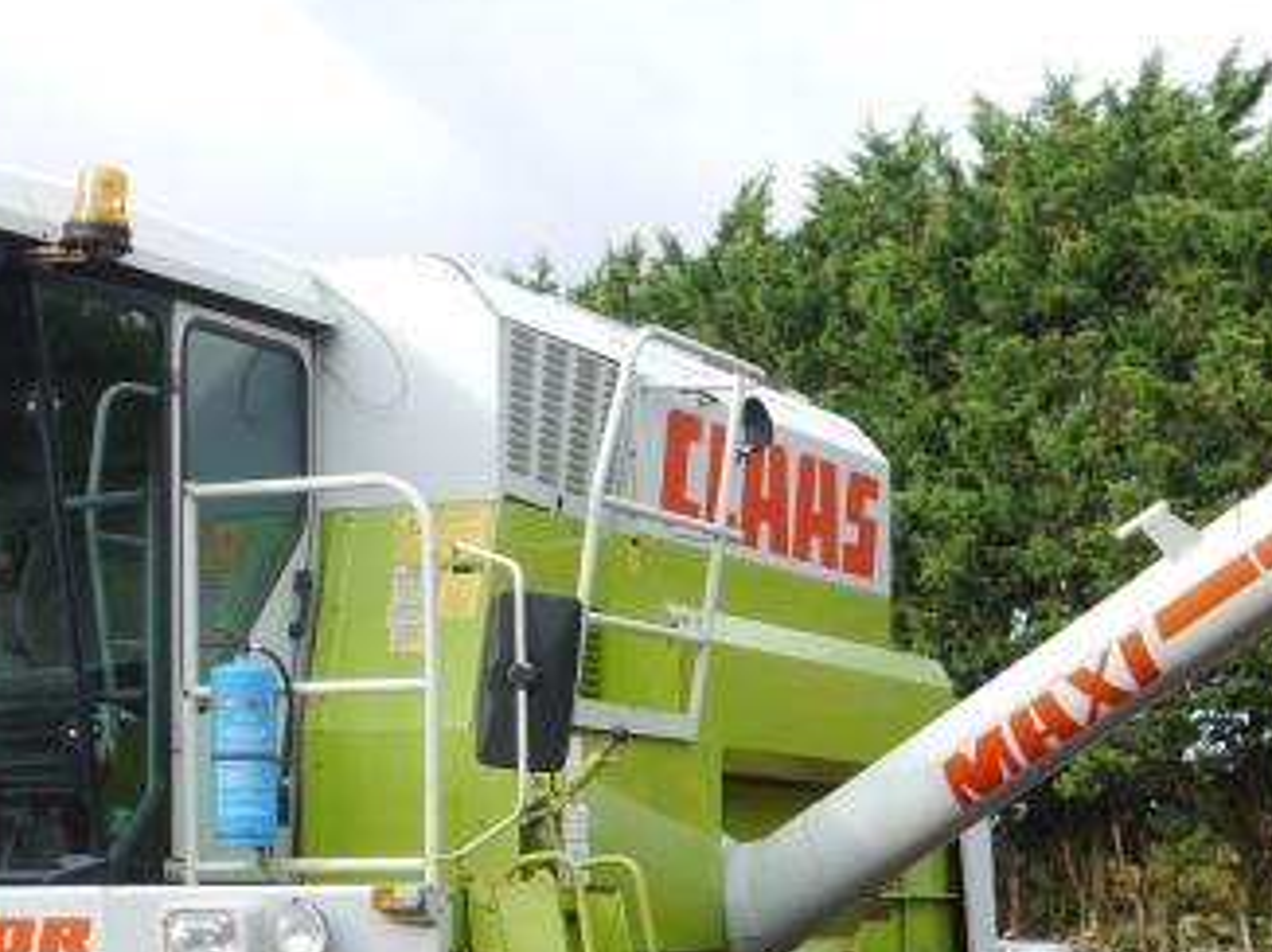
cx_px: 386
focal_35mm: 88
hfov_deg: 22.1
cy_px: 784
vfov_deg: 16.6
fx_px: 3231
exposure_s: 1/160
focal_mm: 14
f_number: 4.5
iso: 160
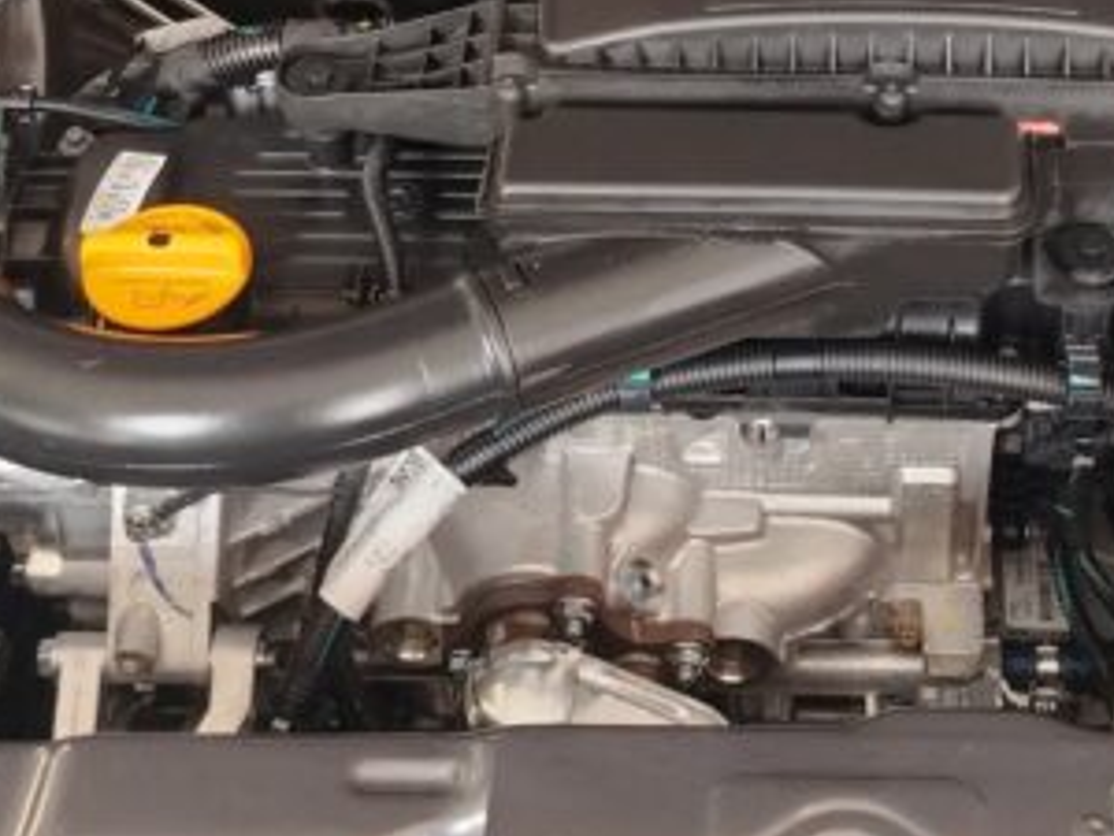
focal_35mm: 82
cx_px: 750
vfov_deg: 17.7
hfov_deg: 23.7
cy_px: 97
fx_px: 2639
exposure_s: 1/33.3
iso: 769
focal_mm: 5.25
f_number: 1.75
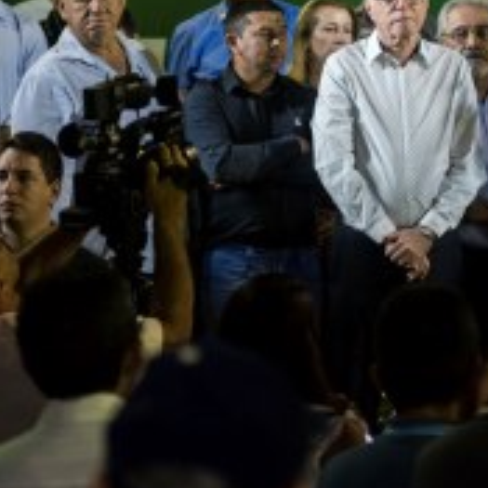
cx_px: 577
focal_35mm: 200
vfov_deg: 8.7
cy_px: 116
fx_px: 3190
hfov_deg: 8.7
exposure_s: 1/500
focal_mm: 92
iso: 1600
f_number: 4
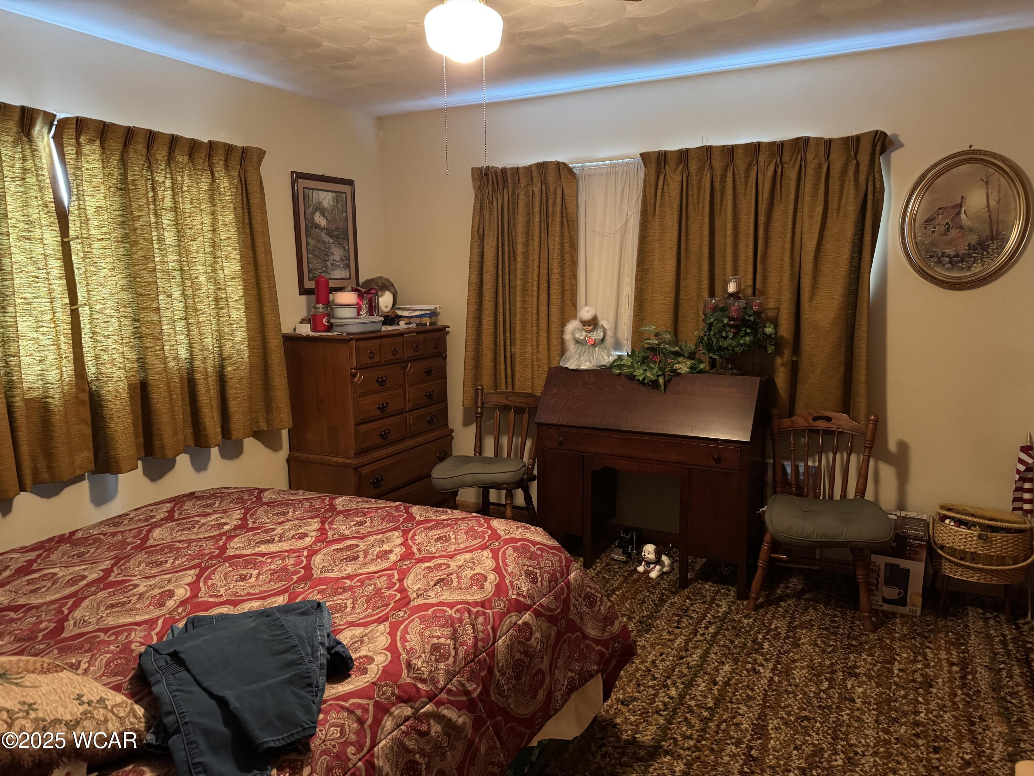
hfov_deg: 71.6
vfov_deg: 56.8
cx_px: 517
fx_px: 717
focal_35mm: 24
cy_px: 388
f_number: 1.78
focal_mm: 6.76
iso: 1000
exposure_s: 1/30
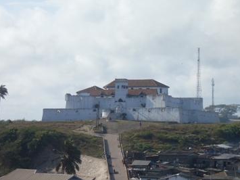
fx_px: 998
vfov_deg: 10.3
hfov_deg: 13.7
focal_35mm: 144
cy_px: 113
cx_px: 139
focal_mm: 18.9
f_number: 5.2
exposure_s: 1/500
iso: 80
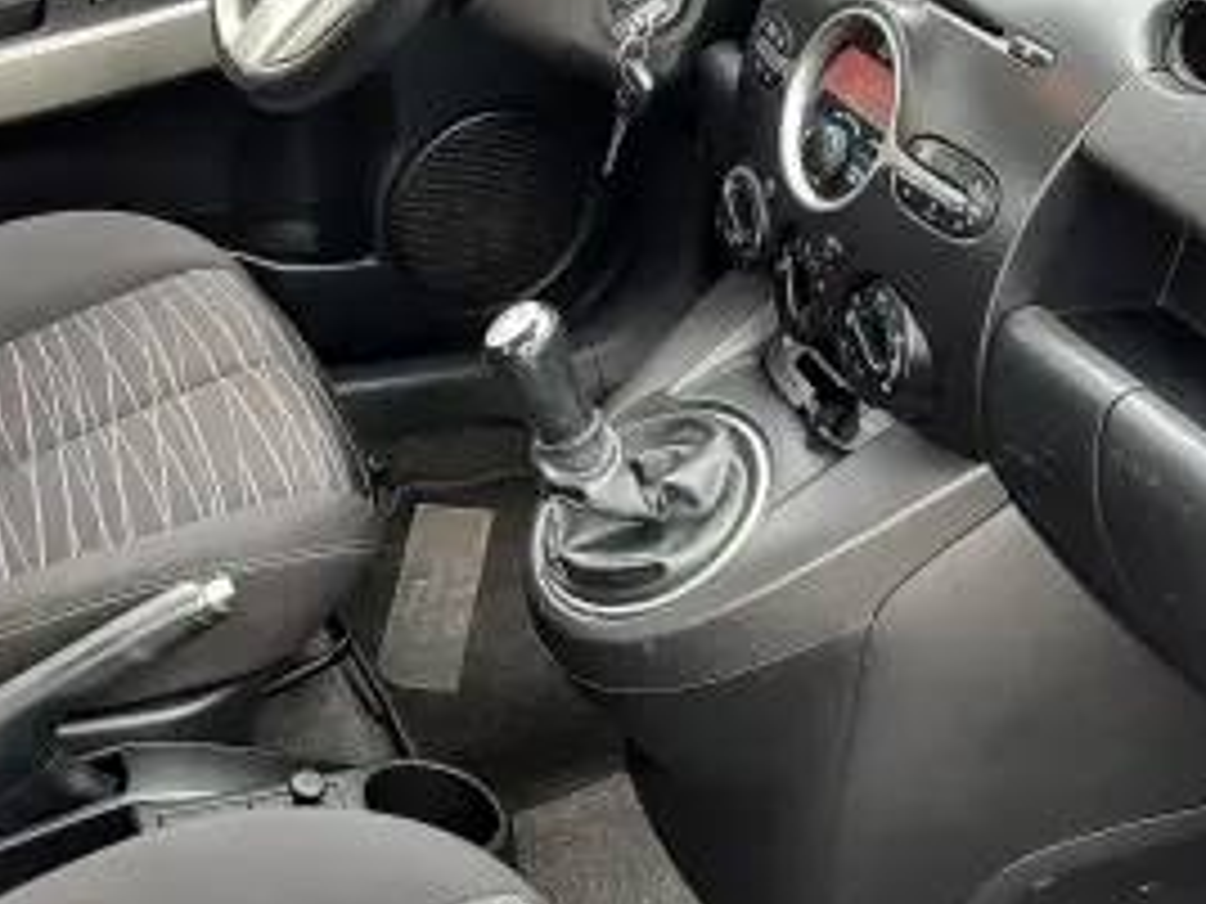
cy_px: 558
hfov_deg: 34.3
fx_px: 1916
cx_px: 320
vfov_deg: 26.5
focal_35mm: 55
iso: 116
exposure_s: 1/50
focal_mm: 5.56
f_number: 1.8
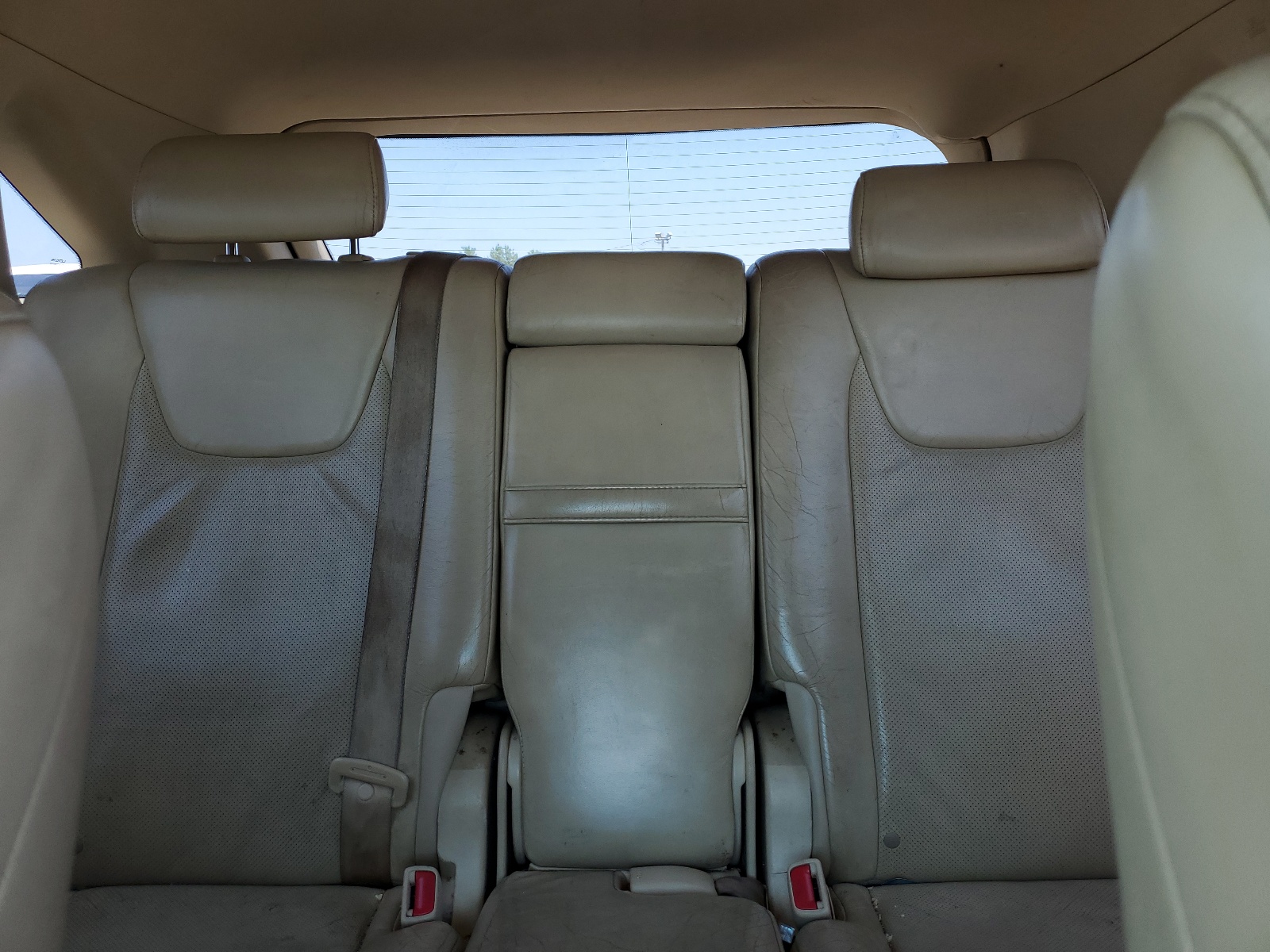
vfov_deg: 53.1
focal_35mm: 26
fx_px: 954
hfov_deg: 67.3
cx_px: 635
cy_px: 476
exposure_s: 1/233
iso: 50
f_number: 1.5
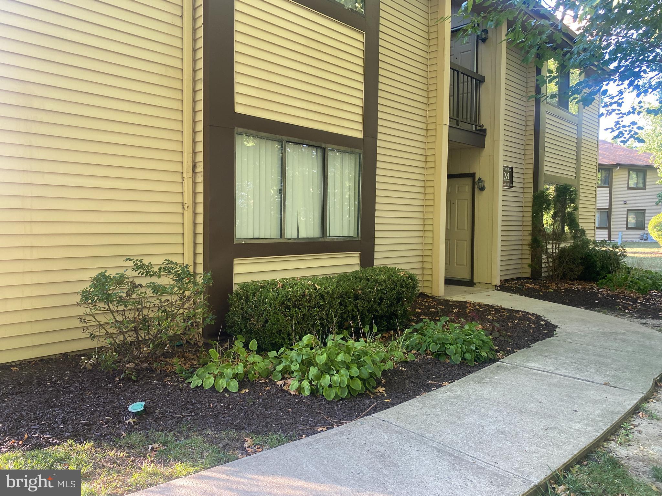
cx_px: 331
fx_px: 497
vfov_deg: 53.1
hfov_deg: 67.3
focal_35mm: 26
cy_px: 248
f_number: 1.8
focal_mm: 4.25
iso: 100
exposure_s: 1/122
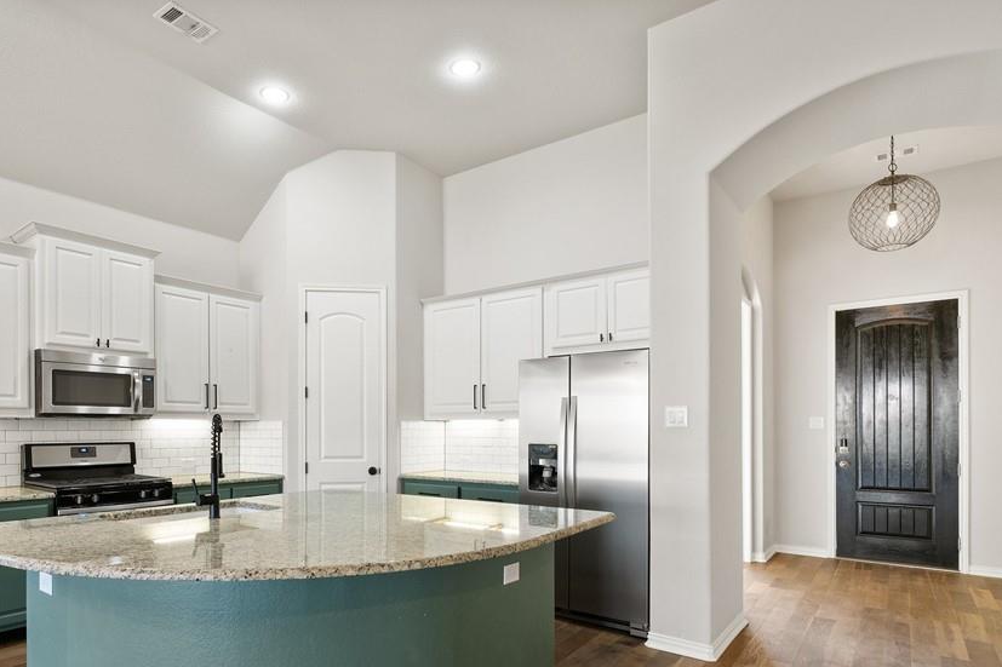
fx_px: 584
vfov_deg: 58.5
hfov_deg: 80.6
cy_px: 427
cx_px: 422
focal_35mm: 21
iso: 800
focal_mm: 16
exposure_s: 1/4
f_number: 8
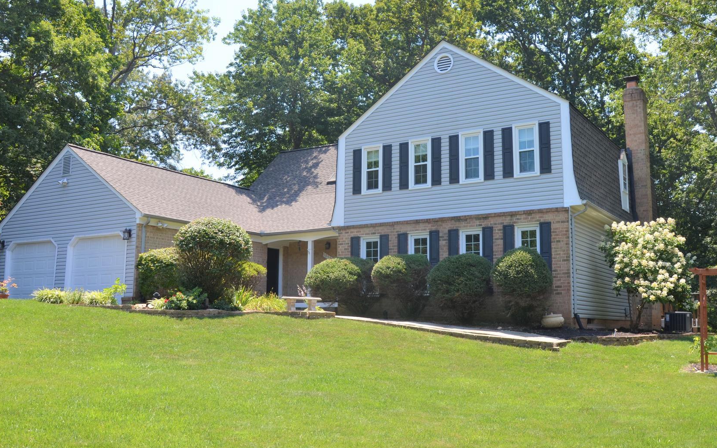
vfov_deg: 37.3
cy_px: 209
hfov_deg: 56.7
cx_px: 379
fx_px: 664
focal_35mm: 34
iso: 180
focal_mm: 18
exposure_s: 1/250
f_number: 8
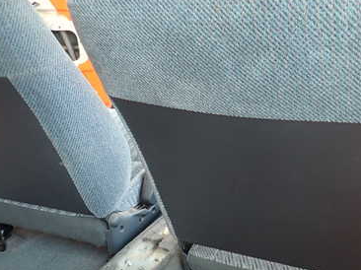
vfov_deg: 35.0
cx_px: 268
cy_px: 164
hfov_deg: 44.4
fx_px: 427
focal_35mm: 41
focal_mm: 4.5
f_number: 2
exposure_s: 1/40
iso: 200
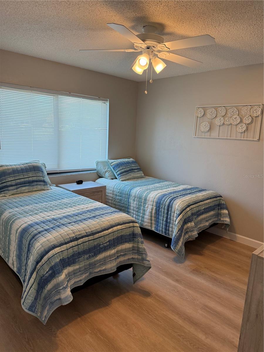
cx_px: 132
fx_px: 244
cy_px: 176
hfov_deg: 56.8
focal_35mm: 24
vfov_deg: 71.6
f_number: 1.78
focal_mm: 6.76
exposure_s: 1/181
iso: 160
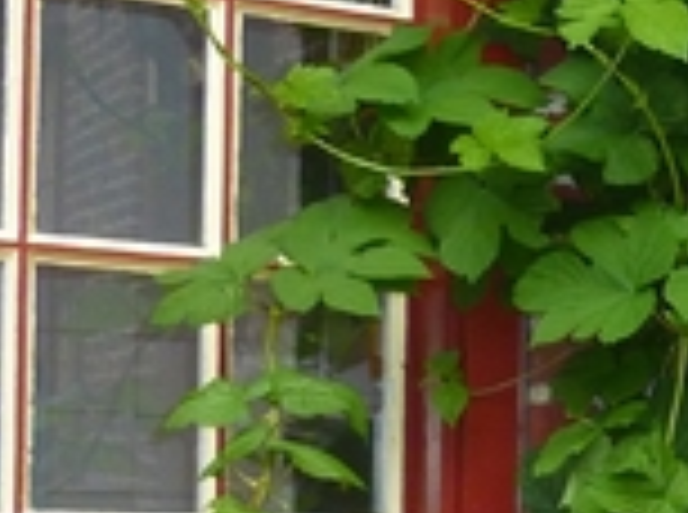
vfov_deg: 12.3
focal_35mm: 118
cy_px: 562
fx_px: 2340
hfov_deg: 14.3
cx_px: 1322
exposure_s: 1/250
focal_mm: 5
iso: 200
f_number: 4
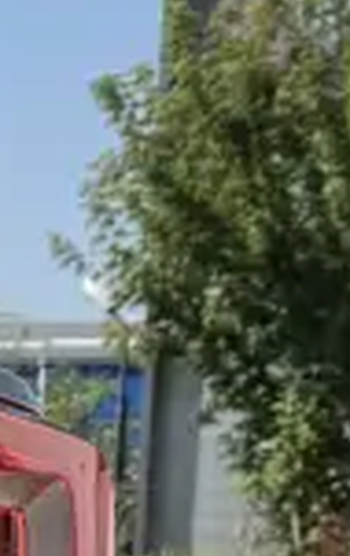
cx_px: -1463
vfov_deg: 8.5
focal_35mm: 242
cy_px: 762
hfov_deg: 4.6
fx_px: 3676
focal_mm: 6.76
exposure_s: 1/4310
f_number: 1.78
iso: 80
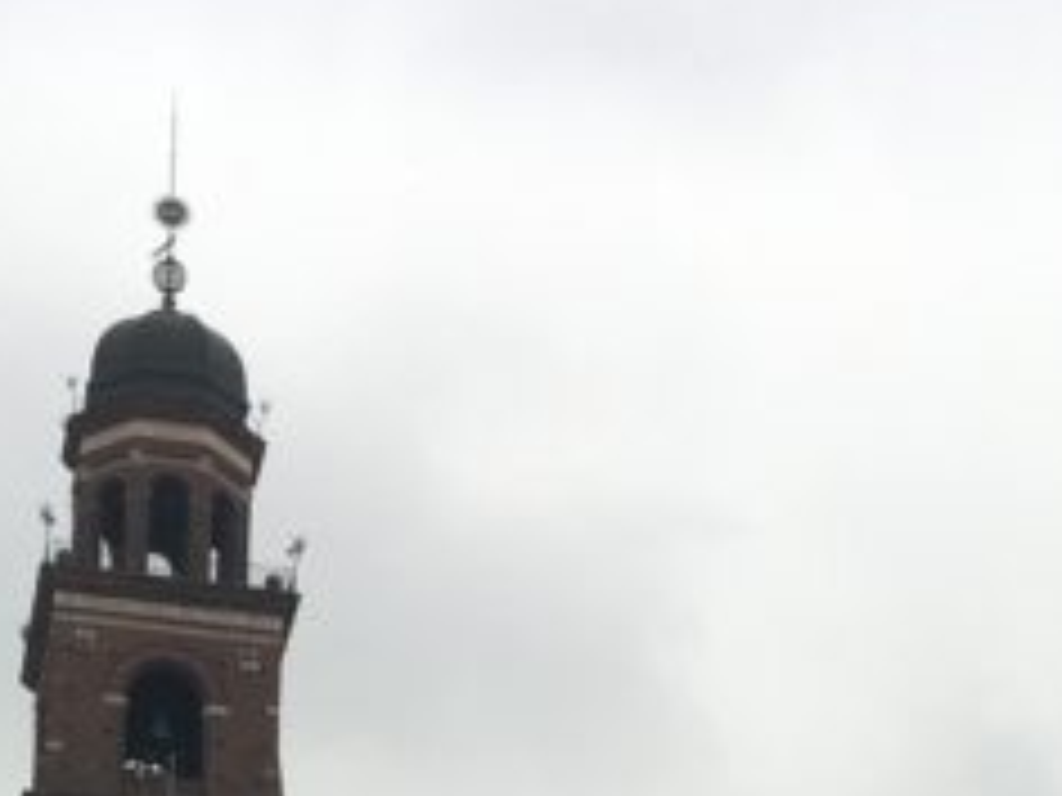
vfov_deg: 10.9
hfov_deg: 15.6
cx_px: 693
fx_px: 3866
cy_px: 1525
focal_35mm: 126
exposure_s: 1/195
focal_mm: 4.15
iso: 25
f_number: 2.2
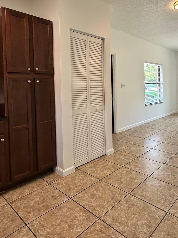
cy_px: 90
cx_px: 119
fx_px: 171
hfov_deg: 53.8
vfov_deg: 68.4
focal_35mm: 25
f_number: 2.2
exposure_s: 1/120
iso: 64
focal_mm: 2.22
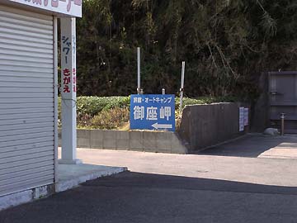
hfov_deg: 17.1
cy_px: 112
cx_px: 148
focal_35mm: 115
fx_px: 987
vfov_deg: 12.9
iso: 100
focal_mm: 17.4
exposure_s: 1/115
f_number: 4.9
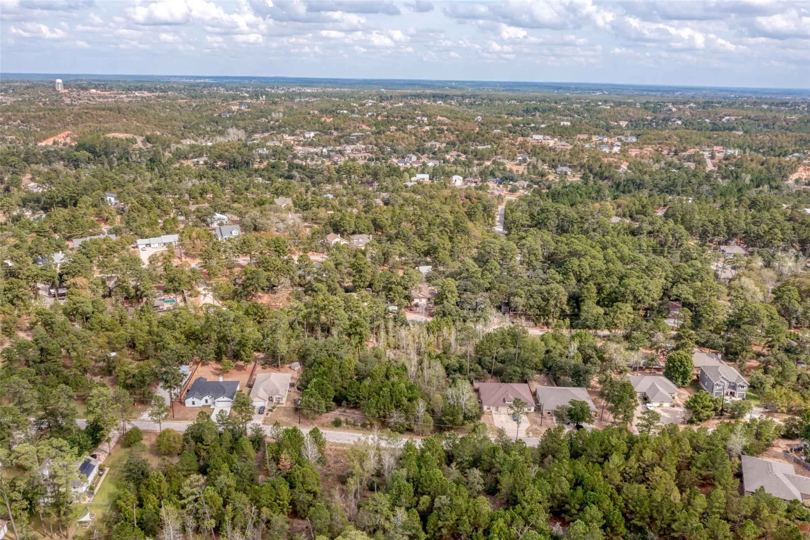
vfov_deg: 46.4
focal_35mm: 28
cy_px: 270
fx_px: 630
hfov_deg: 65.5
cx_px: 405
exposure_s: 1/500
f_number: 6.3
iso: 400
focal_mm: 10.3
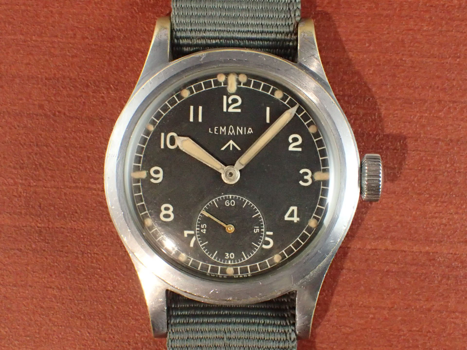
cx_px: 234
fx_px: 998
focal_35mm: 74
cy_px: 175
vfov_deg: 19.9
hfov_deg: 26.3
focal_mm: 13.47
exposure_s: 1/40
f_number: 5.6
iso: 1600
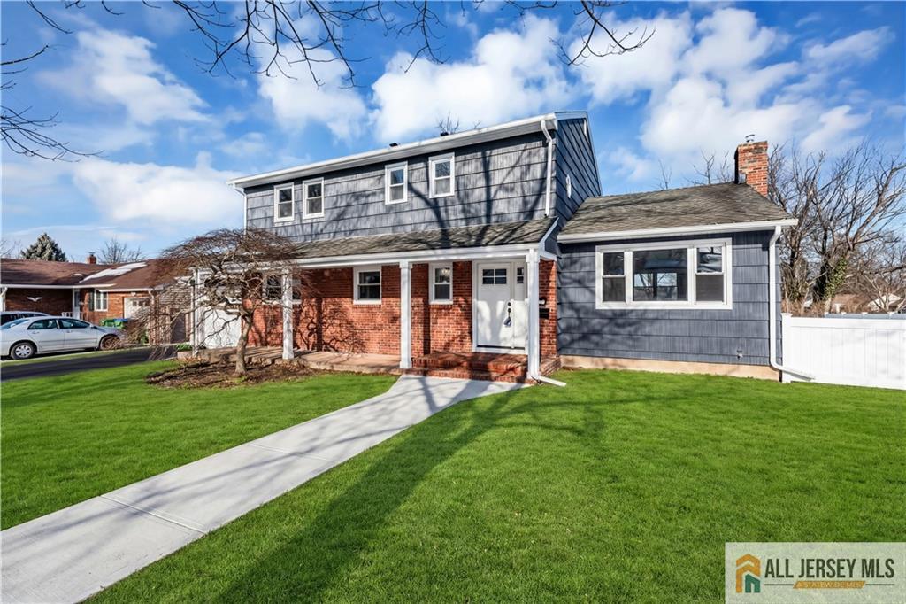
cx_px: 453
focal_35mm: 16
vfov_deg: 73.7
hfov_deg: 96.8
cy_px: 302
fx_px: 403
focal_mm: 16
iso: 250
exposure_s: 1/1600
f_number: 8
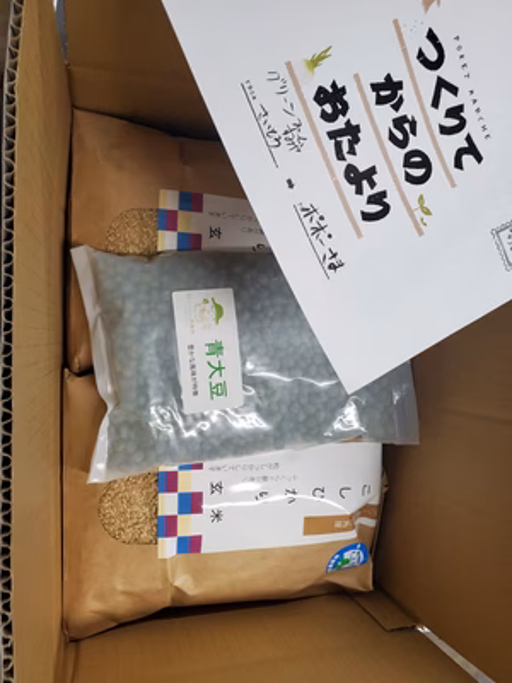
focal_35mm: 26
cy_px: 342
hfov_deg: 53.1
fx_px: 513
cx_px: 256
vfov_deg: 67.3
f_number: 2.4
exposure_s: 1/120
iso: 160
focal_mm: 4.3
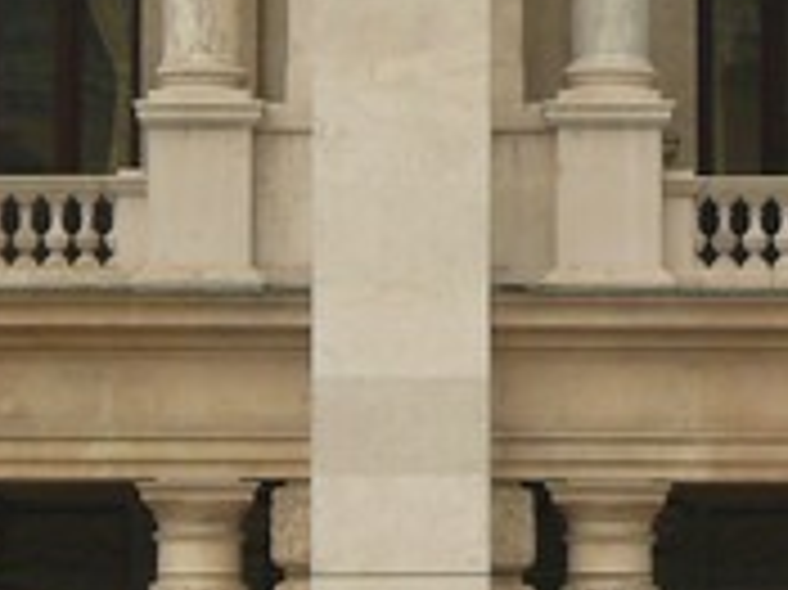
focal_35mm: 472
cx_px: 0
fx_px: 10737
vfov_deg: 3.1
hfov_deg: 4.2
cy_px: -491
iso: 100
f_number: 4
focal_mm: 23.2
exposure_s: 1/125
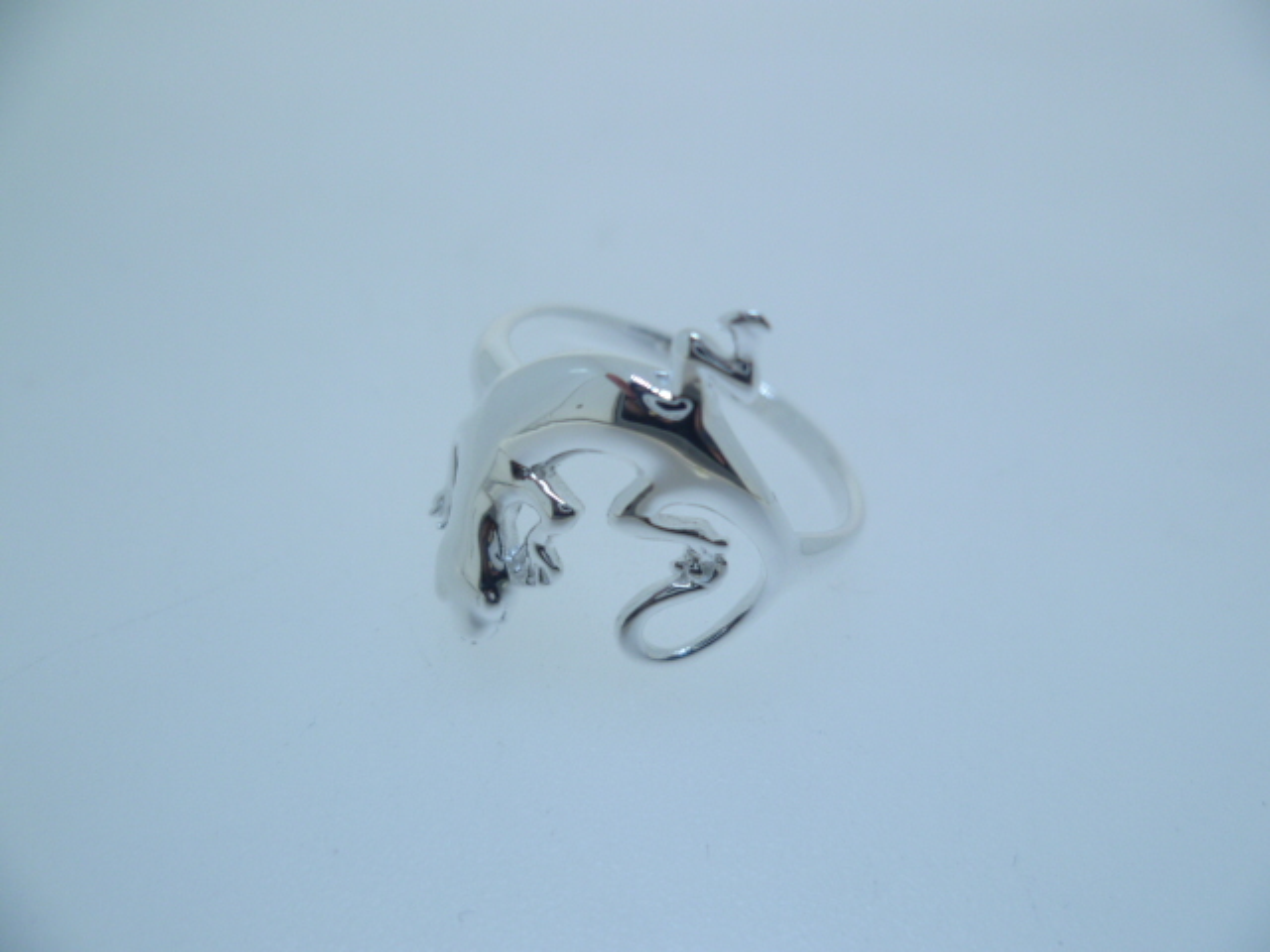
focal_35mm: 28
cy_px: 476
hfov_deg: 63.4
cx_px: 635
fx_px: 1027
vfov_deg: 49.7
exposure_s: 1/250
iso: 80
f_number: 2.8
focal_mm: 5
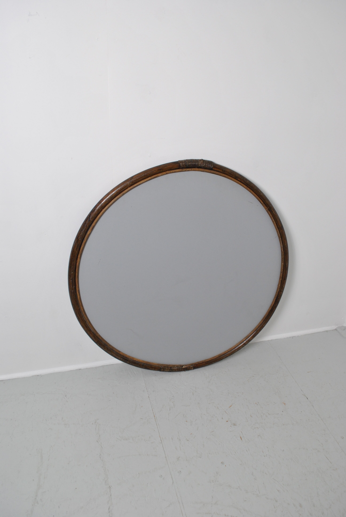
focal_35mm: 33
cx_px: 173
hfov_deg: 40.1
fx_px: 474
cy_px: 258
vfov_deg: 57.2
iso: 450
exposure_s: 1/30
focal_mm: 22
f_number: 6.3
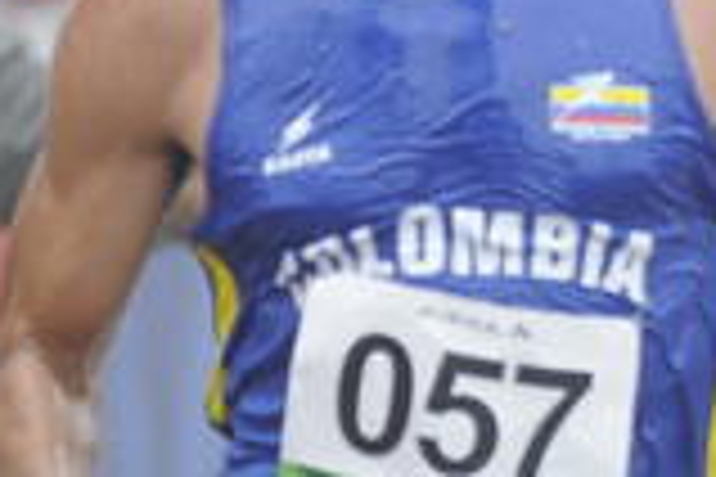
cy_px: -108
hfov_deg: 1.5
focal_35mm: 1417
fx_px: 28180
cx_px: 928
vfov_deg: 1.0
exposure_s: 1/1250
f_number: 2.8
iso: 400
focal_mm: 300
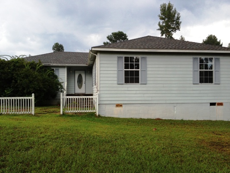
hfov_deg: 52.6
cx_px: 115
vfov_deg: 40.7
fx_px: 233
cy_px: 86
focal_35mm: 35
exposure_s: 1/194
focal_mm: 4.28
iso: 50
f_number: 2.4
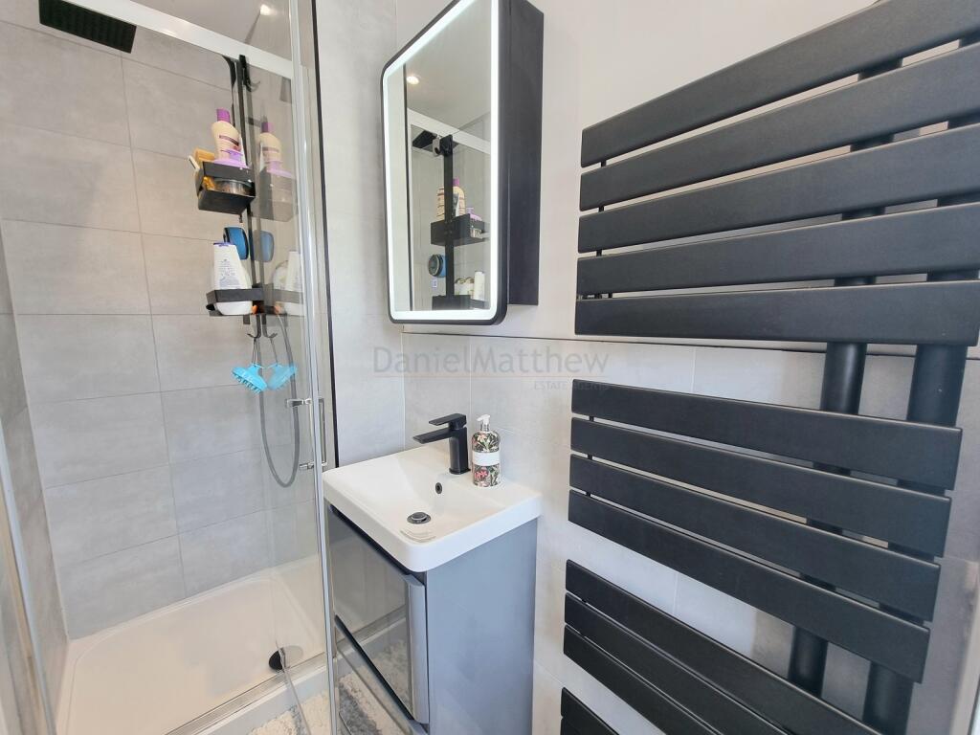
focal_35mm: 13
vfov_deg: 89.9
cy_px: 368
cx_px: 490
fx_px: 368
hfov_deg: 106.2
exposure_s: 1/50
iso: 64
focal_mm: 2.2
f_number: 2.2
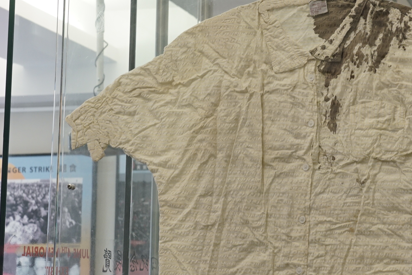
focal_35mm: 92
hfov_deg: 21.9
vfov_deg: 14.9
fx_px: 1053
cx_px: 323
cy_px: 147
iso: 800
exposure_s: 1/30
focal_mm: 32
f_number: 7.1
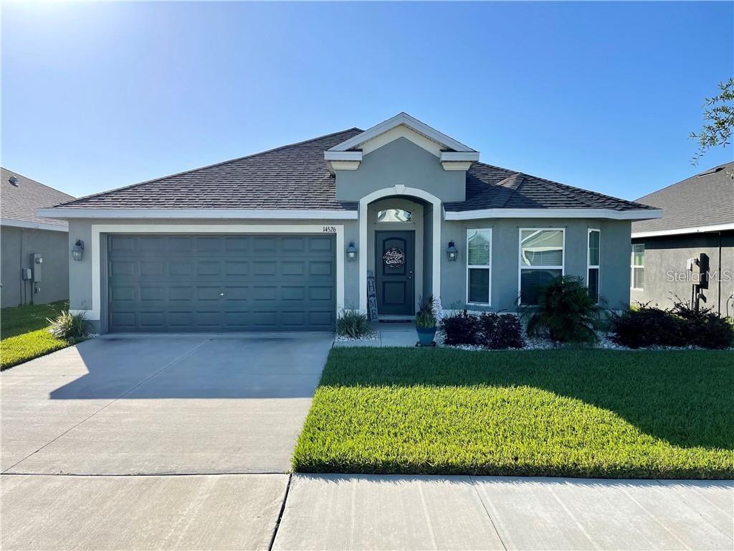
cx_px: 367
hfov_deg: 67.3
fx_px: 551
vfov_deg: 53.1
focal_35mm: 26
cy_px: 276
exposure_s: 1/5376
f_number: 1.6
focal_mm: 5.1
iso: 32
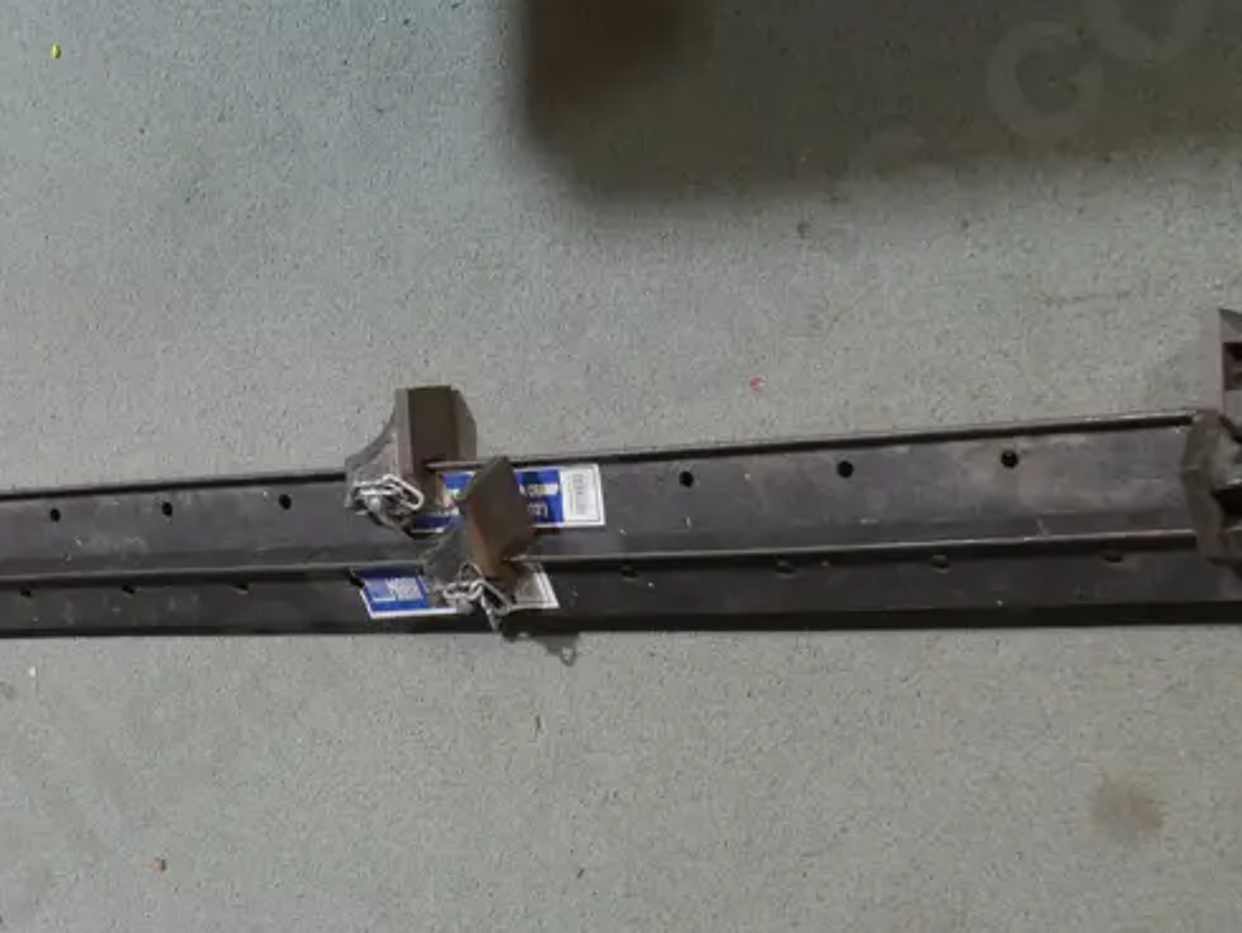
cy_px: 567
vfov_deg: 20.7
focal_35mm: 71
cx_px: 395
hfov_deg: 27.2
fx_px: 2549
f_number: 4.5
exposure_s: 1/60
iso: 500
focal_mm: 17
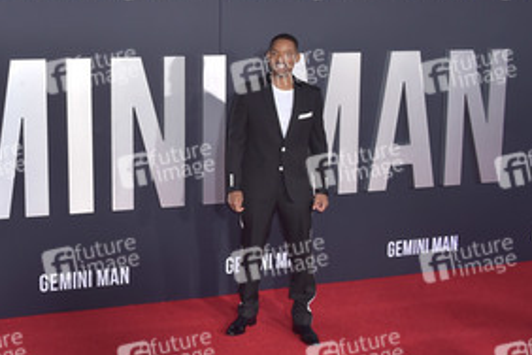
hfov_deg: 37.6
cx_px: 115
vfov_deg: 26.3
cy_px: 119
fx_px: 754
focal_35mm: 51
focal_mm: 32
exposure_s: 1/250
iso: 400
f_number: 7.1
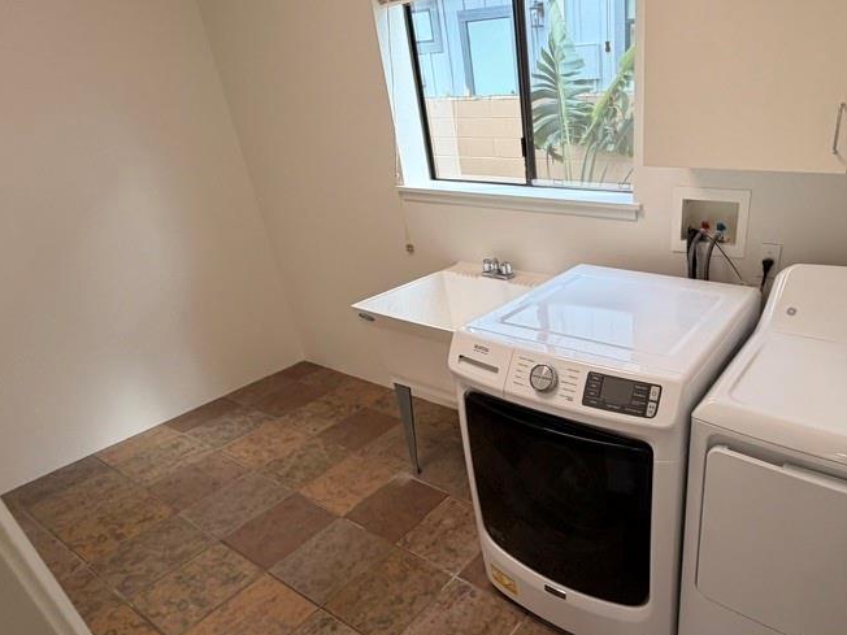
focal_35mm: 22
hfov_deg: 72.9
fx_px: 538
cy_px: 353
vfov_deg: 60.9
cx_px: 596
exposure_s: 1/60
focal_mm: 2.22
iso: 200
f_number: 2.2
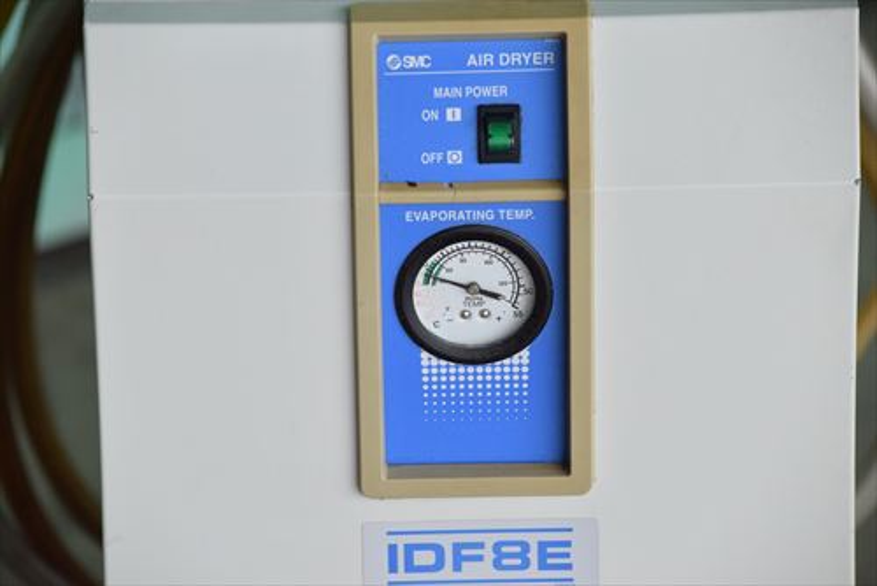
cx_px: 438
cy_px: 293
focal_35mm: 180
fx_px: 4387
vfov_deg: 7.6
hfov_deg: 11.4
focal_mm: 120
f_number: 6.3
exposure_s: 1/500
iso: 1250
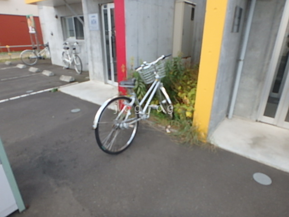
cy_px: 108
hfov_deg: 79.0
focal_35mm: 21
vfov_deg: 63.4
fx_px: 175
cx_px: 144
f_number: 3.5
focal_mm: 3.7
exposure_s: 1/125
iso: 125
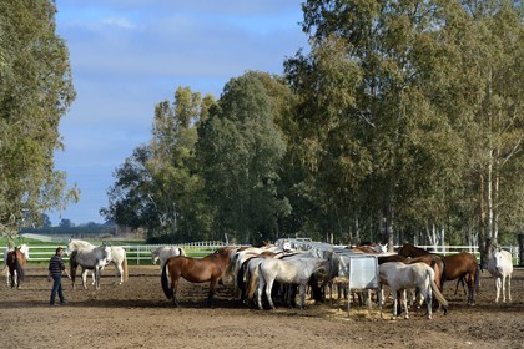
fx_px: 2474
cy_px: 174
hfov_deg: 12.1
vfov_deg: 8.1
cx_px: 262
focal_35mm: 170
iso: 200
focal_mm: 170
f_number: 8
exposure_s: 1/500
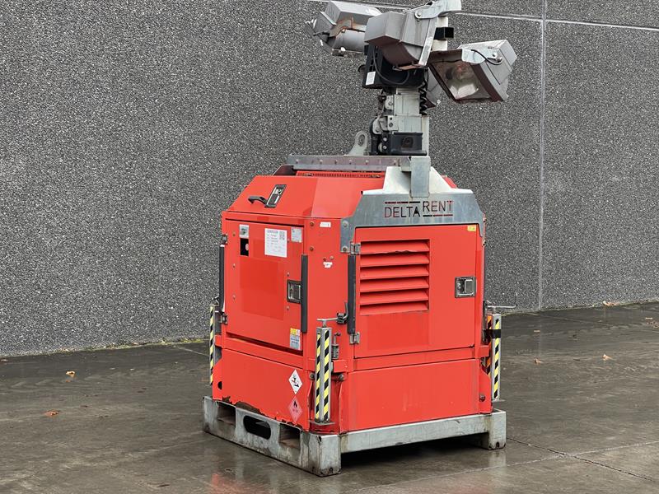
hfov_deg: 30.3
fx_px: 1218
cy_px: 247
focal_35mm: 64
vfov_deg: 22.9
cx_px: 330
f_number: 2.2
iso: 125
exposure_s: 1/99
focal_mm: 7.5
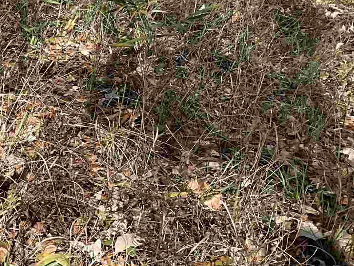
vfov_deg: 16.4
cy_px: 159
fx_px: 920
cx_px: -179
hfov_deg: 19.1
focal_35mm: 90
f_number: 1.8
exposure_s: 1/370
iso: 25
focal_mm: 3
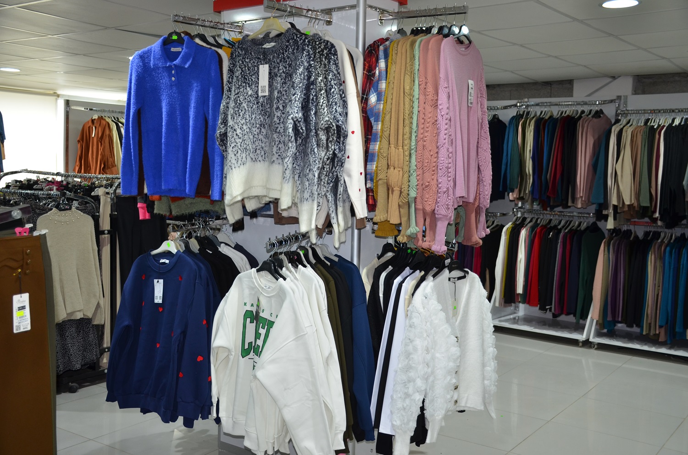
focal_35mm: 39
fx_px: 744
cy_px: 228
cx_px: 344
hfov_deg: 49.6
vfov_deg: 34.1
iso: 400
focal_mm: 26
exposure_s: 1/60
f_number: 3.8
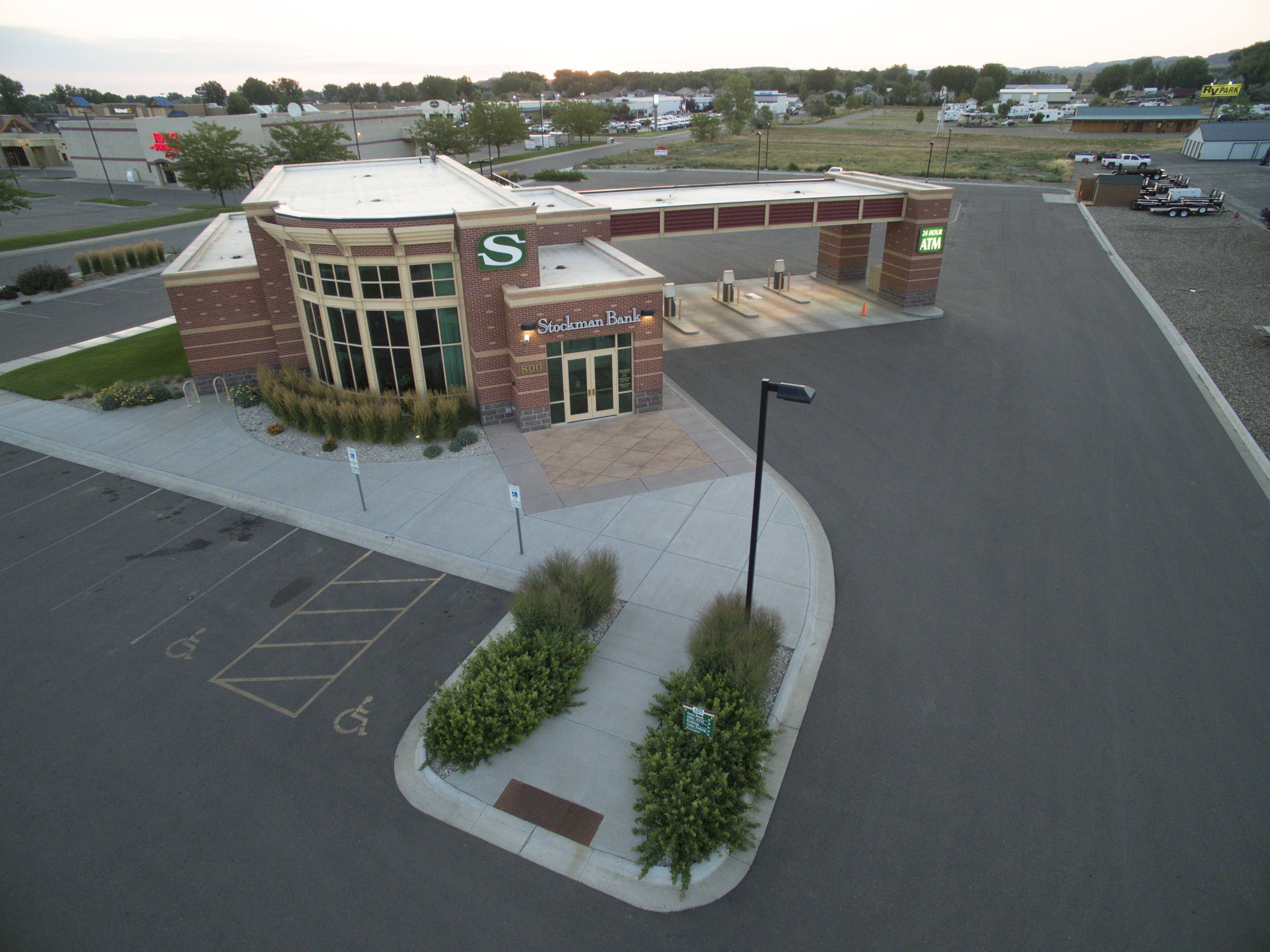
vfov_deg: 65.9
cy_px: 476
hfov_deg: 81.8
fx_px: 734
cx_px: 635
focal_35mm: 20
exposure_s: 1/100
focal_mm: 3.61
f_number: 2.8
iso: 179
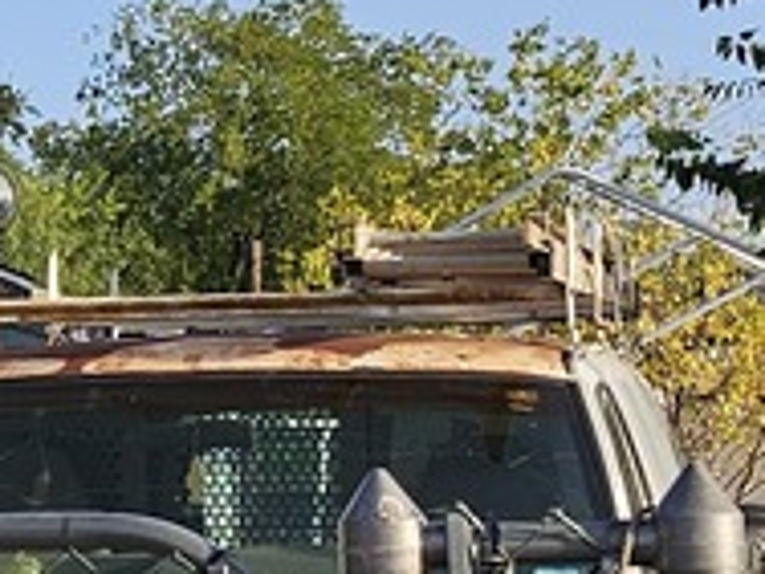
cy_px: 395
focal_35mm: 176
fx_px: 3890
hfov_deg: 9.2
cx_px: -1440
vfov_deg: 8.4
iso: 10
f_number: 1.7
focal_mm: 6.3
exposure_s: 1/440
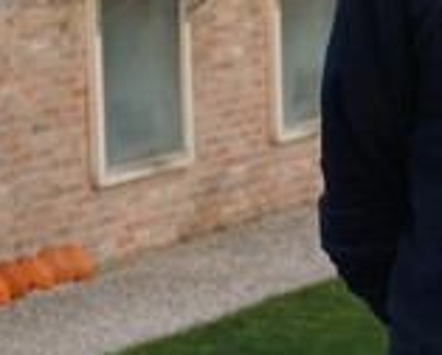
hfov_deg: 8.4
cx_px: 701
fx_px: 2937
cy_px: 173
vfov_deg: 6.9
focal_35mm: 224
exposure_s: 1/160
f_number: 5
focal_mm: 33
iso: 200
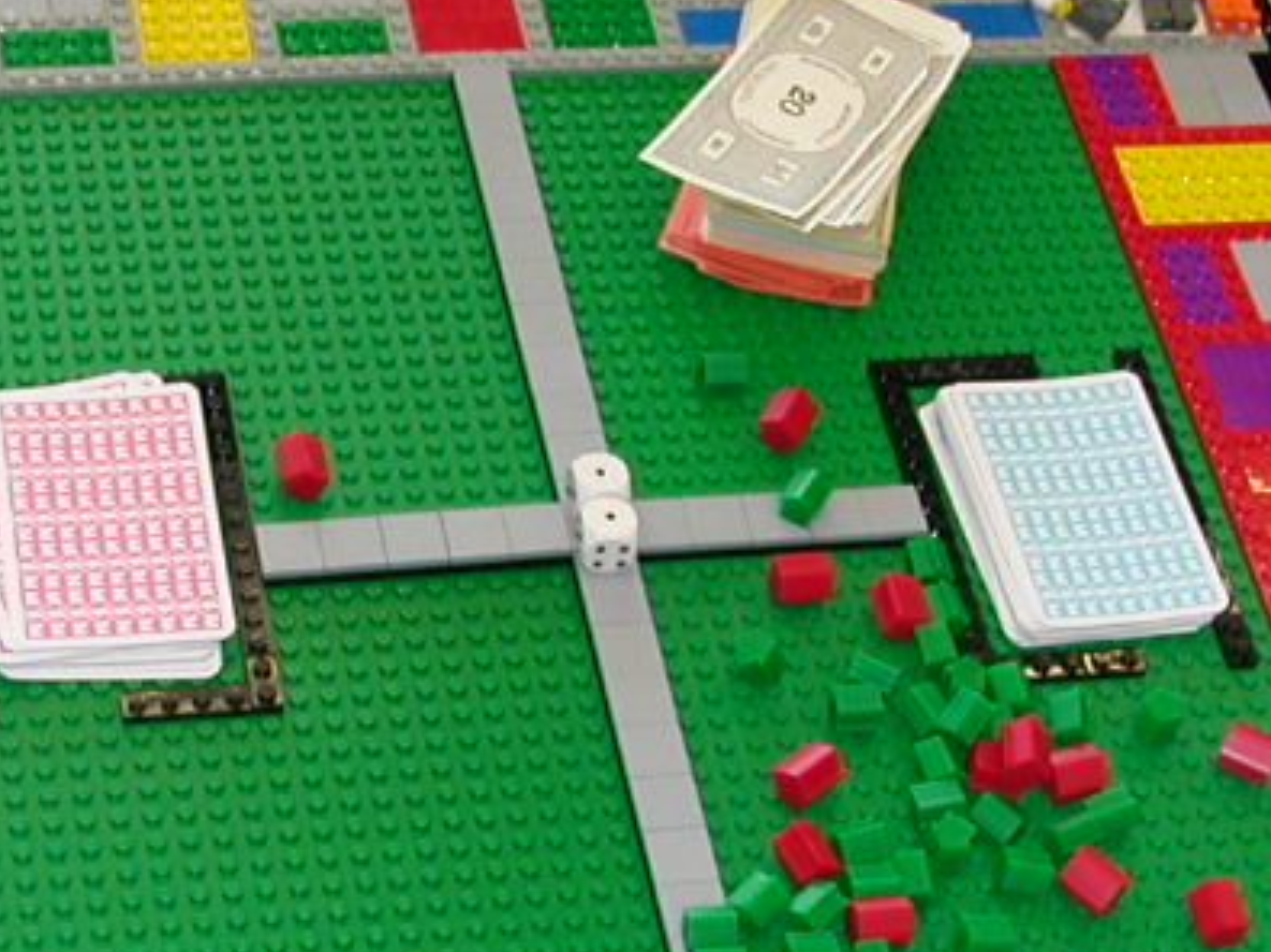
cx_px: 605
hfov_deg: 20.4
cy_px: 794
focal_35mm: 96
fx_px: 3524
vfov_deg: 15.3
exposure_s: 1/30
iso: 100
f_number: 2.7
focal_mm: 5.6
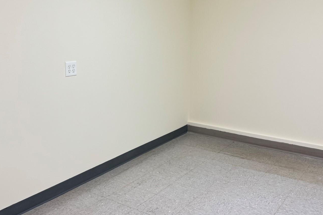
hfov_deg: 48.4
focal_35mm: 40
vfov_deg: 32.7
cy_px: 51
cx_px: 143
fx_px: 359
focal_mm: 6.76
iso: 160
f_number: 1.78
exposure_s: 1/120
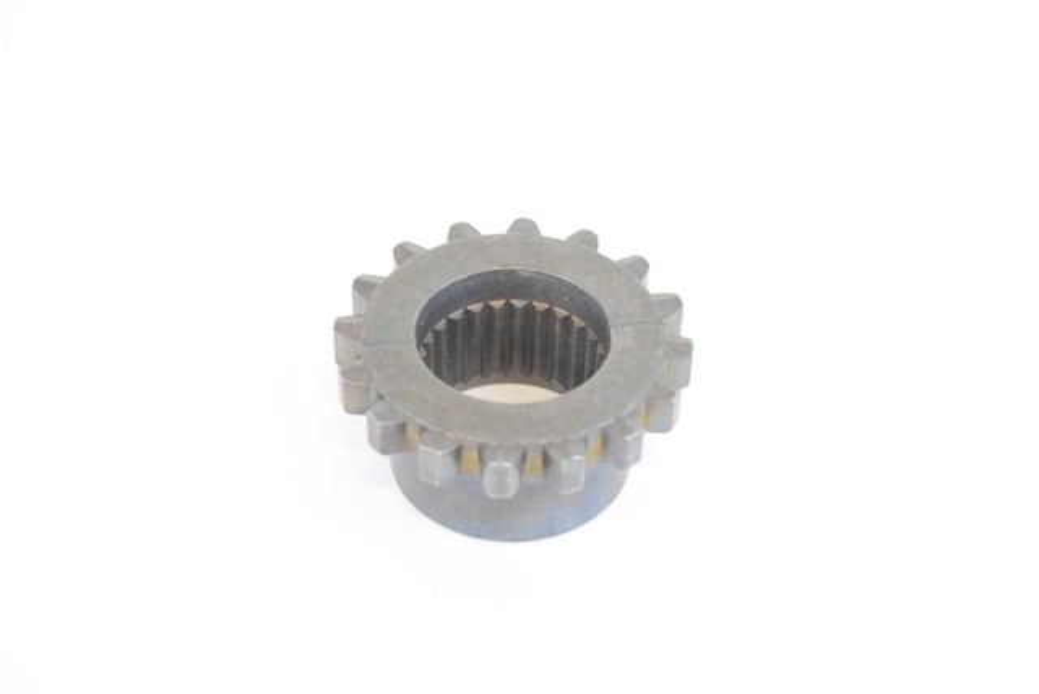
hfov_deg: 24.6
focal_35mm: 82
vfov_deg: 16.6
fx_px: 2381
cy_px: 347
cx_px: 520
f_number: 5.6
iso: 4500
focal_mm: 55
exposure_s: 1/60
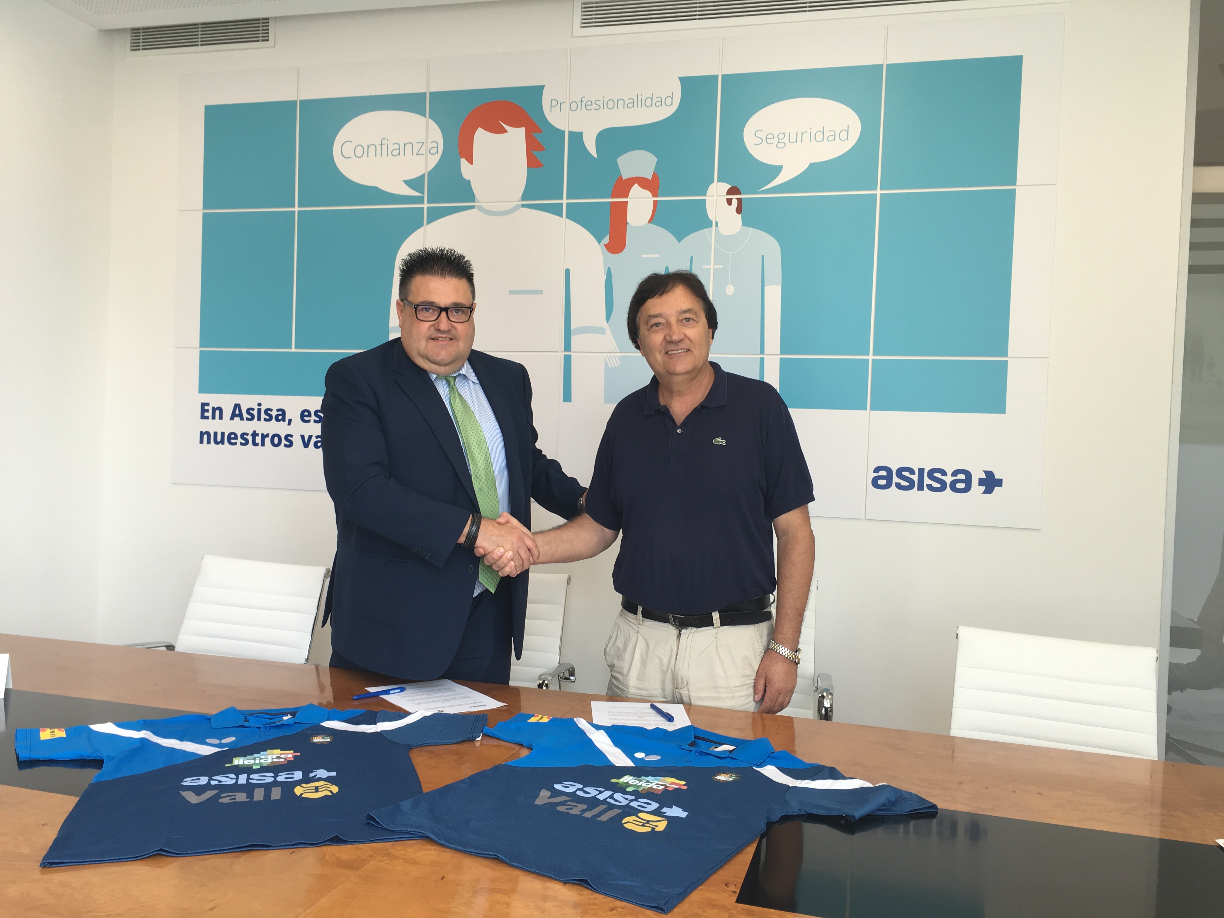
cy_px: 459
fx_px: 1025
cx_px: 612
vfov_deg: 48.2
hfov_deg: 61.7
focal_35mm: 29
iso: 25
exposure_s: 1/100
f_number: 2.2
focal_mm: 4.15
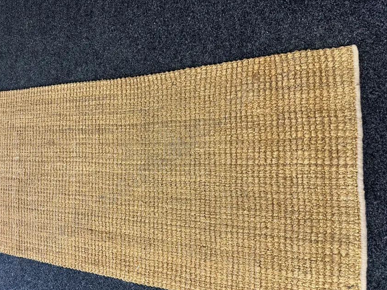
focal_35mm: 29
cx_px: 154
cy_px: 165
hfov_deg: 61.1
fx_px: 324
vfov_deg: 48.1
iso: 160
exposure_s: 1/50
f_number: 1.78
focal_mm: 6.86
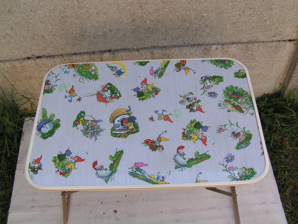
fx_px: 327
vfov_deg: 37.7
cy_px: 112
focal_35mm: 38
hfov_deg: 49.0
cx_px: 149
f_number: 4.5
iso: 50
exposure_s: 1/100
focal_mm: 5.8
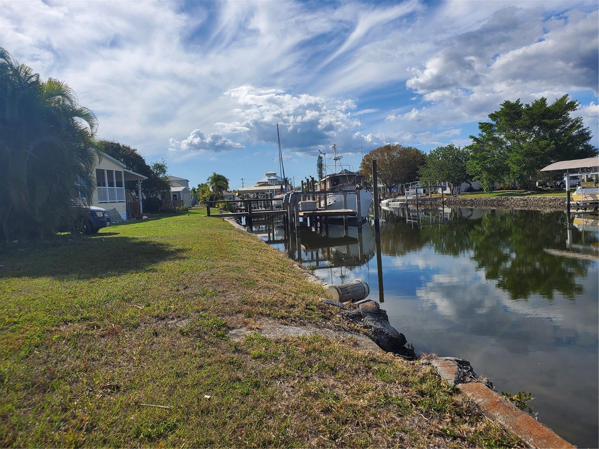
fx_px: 450
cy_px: 224
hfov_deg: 67.3
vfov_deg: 53.1
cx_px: 300
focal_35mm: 26
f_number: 2.4
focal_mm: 4.3
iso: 50
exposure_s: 1/3092
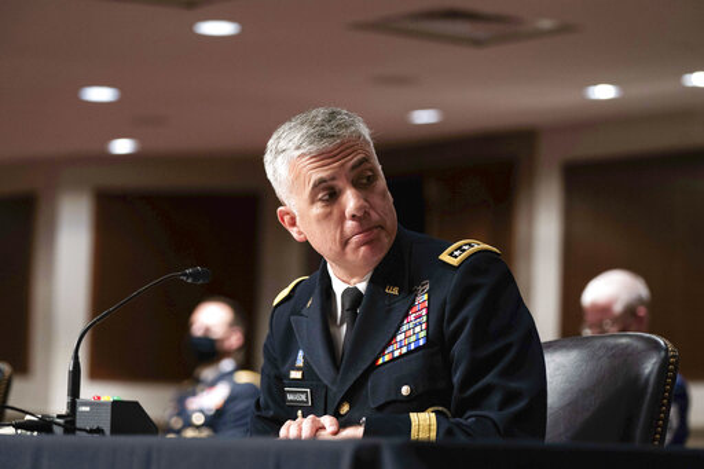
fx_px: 2678
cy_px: 234
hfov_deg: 15.0
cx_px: 352
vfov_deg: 10.0
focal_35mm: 137
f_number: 4
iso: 2000
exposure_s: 1/160
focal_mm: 137
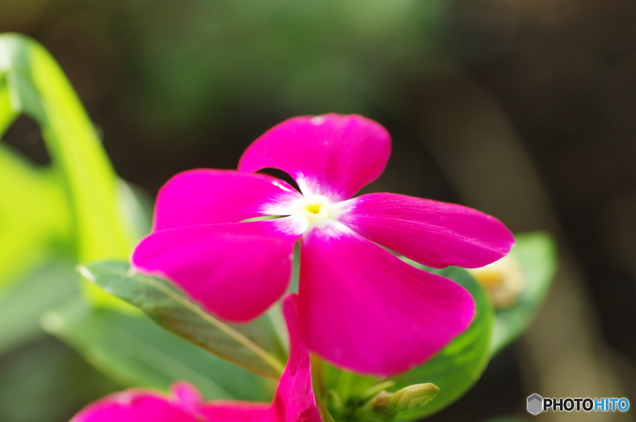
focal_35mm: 150
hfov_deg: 13.7
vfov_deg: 9.1
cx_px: 318
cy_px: 211
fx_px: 2647
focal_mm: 100
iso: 640
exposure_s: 1/400
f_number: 4.5
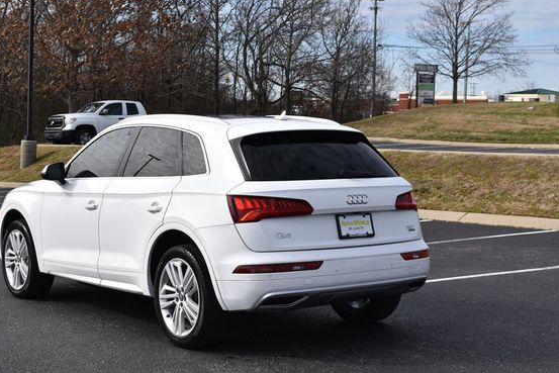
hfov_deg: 30.5
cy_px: 161
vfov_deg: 20.6
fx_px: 1025
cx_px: 255
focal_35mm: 66
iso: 100
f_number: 9
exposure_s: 1/320
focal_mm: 38
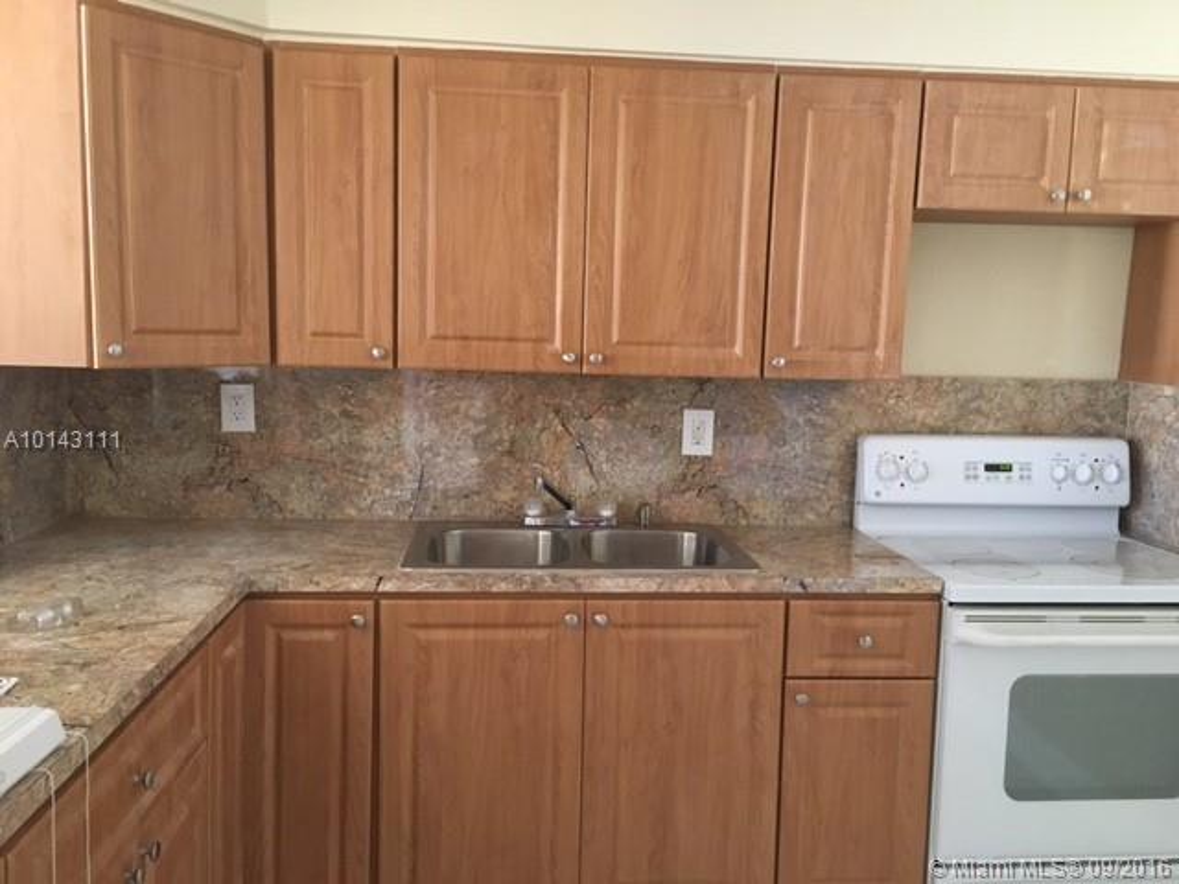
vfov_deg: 48.2
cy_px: 442
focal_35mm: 29
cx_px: 590
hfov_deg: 61.7
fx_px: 988
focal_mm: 4.15
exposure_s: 1/24
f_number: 2.2
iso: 200
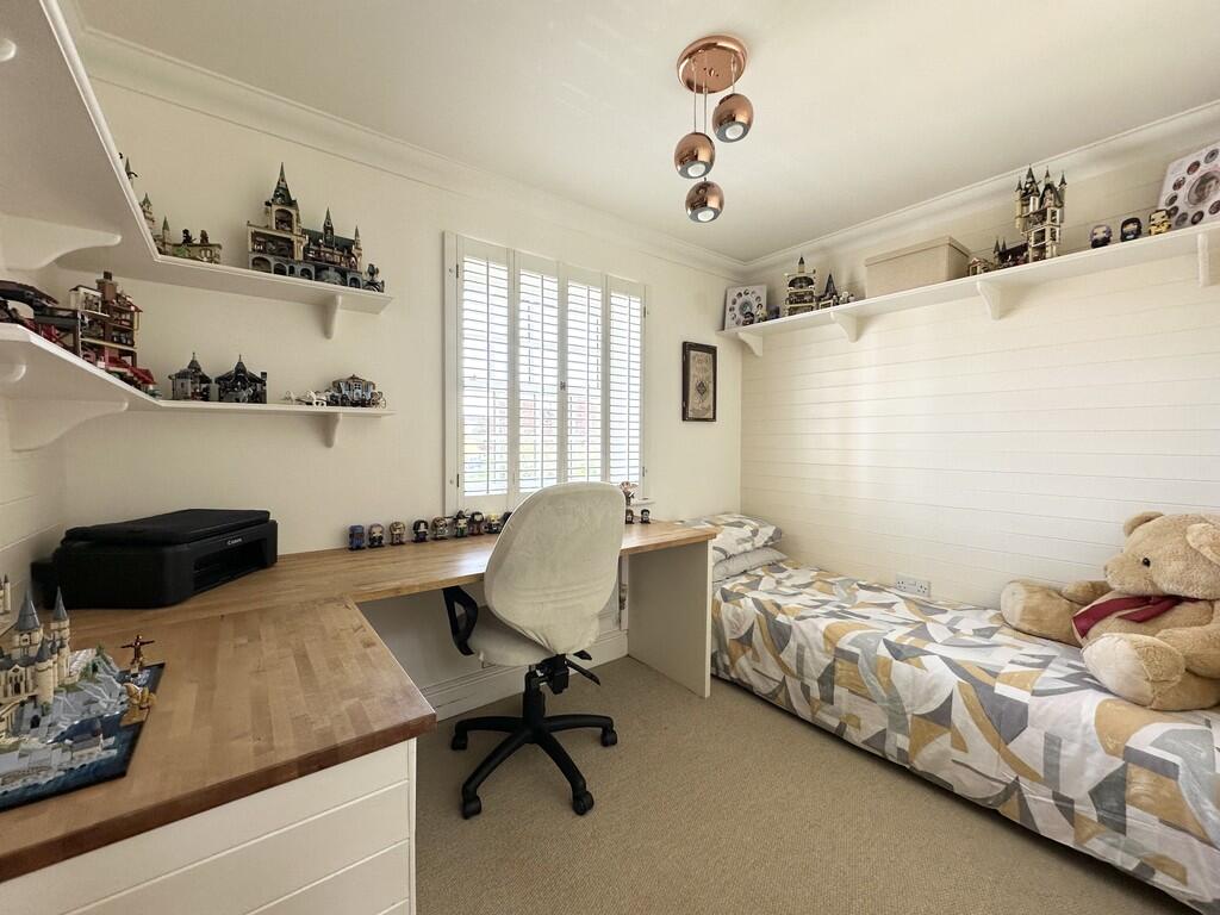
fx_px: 493
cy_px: 458
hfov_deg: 102.1
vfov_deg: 85.7
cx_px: 610
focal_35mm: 14
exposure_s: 1/99
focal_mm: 2.22
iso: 64
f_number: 2.2
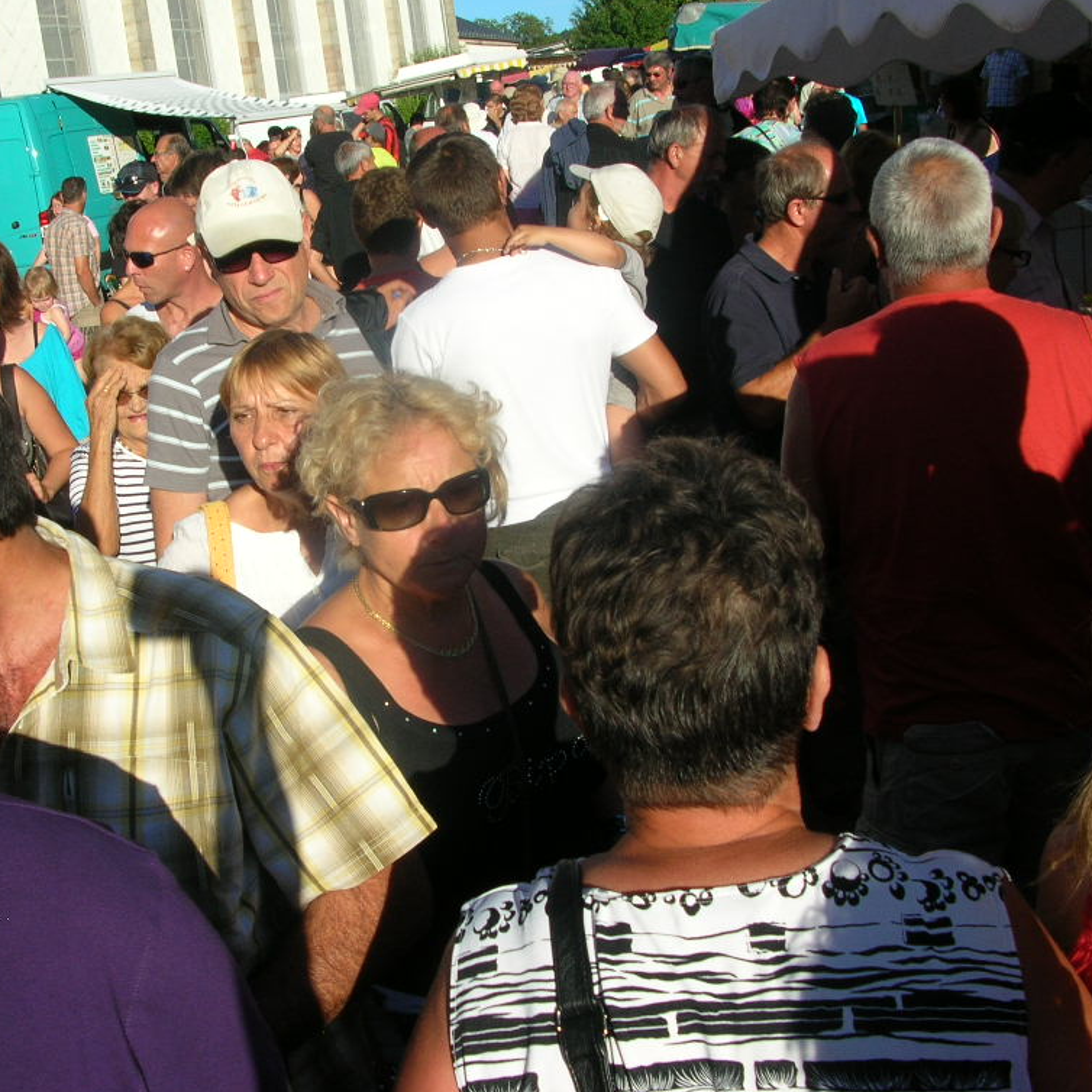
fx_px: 1499
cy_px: 540
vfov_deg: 40.0
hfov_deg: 39.8
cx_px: 429
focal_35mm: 42
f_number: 5.6
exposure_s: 1/290
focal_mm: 5.8
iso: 50
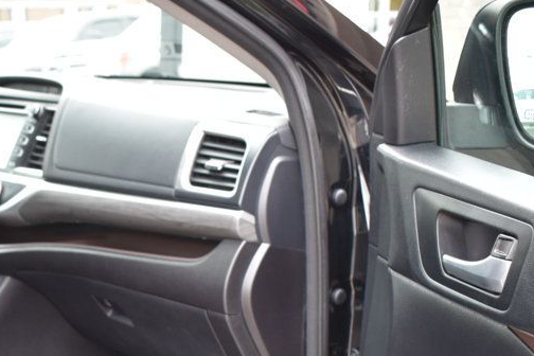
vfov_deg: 19.8
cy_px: 342
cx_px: 96
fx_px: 994
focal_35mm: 67
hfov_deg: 29.3
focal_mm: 22
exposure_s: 1/80
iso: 400
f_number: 4.5
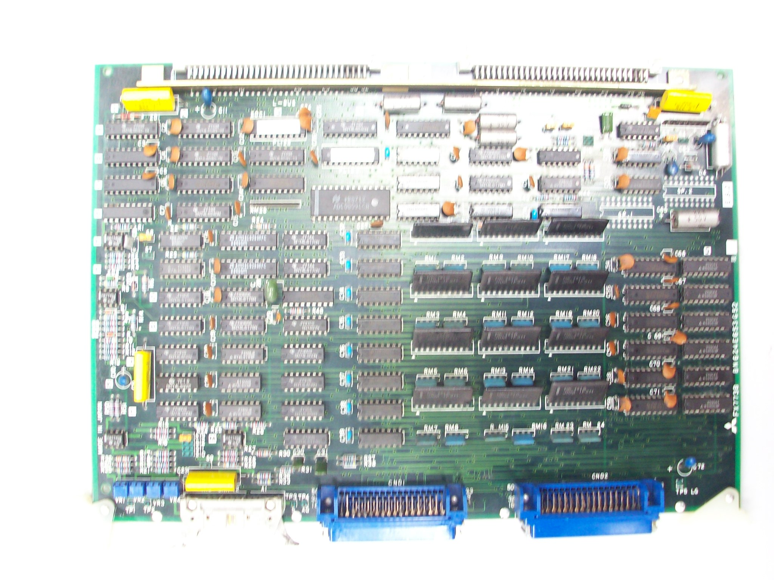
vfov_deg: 41.8
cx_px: 387
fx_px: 760
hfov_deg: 54.0
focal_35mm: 34
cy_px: 290
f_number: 2.8
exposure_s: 1/27.8
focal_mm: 5.7
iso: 160
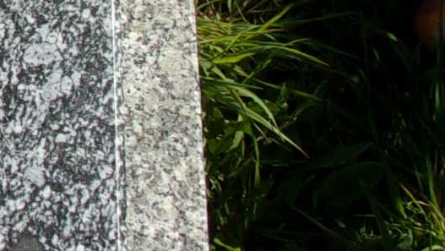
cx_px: -413
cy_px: -176
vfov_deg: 7.9
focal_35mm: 150
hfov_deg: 12.7
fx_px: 1771
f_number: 10.8
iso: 80
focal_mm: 5.1
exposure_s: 1/120
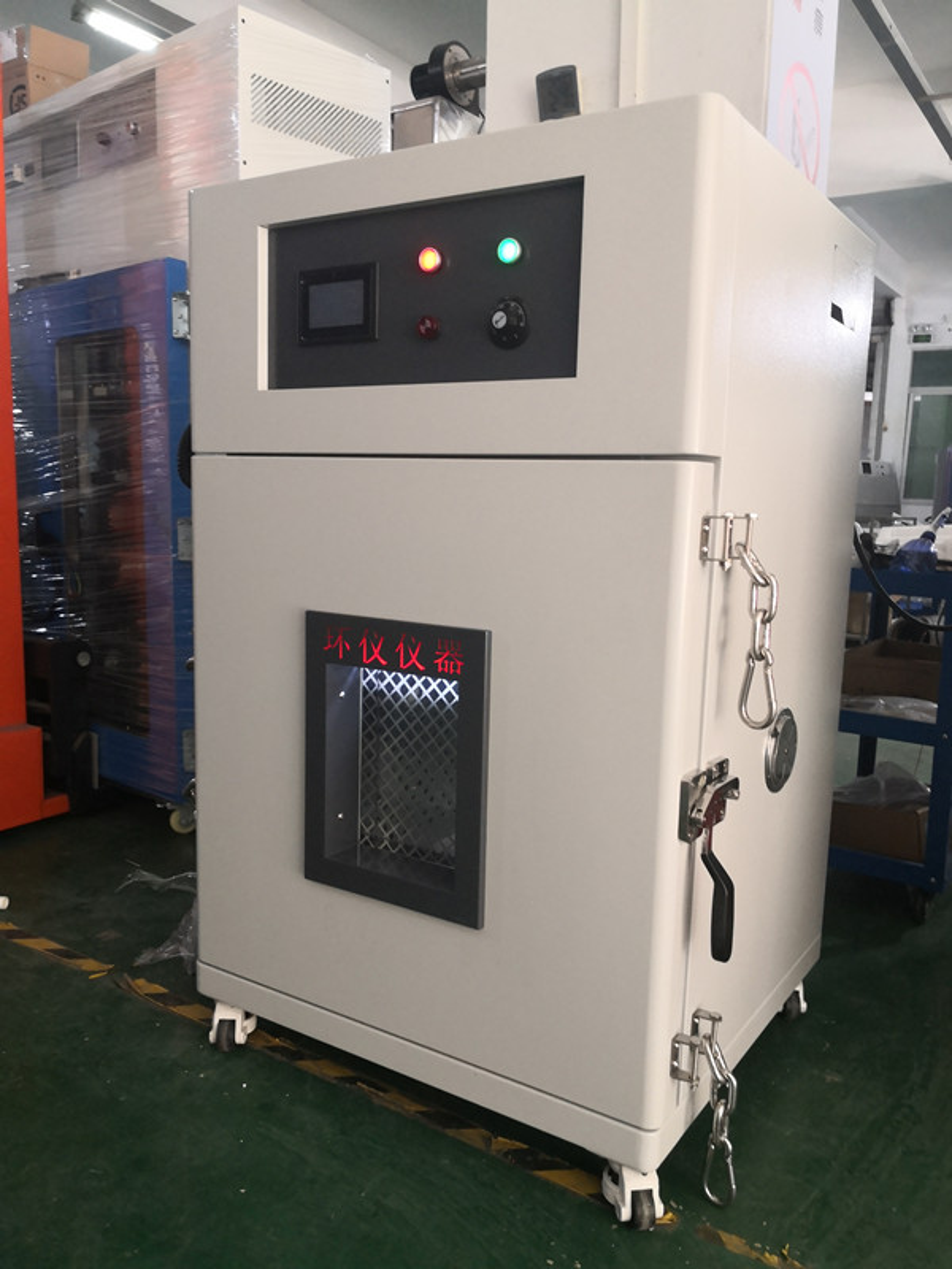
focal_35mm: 27
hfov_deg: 51.4
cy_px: 634
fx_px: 990
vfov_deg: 65.3
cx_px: 476
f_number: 1.6
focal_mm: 3.95
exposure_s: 1/33.3
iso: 200
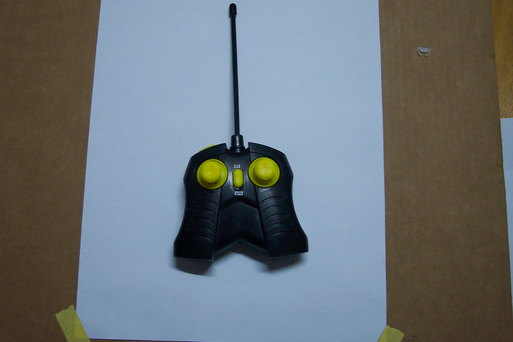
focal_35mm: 38
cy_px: 171
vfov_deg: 35.1
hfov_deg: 50.7
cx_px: 256
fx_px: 541
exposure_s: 1/15
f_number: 2.8
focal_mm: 8
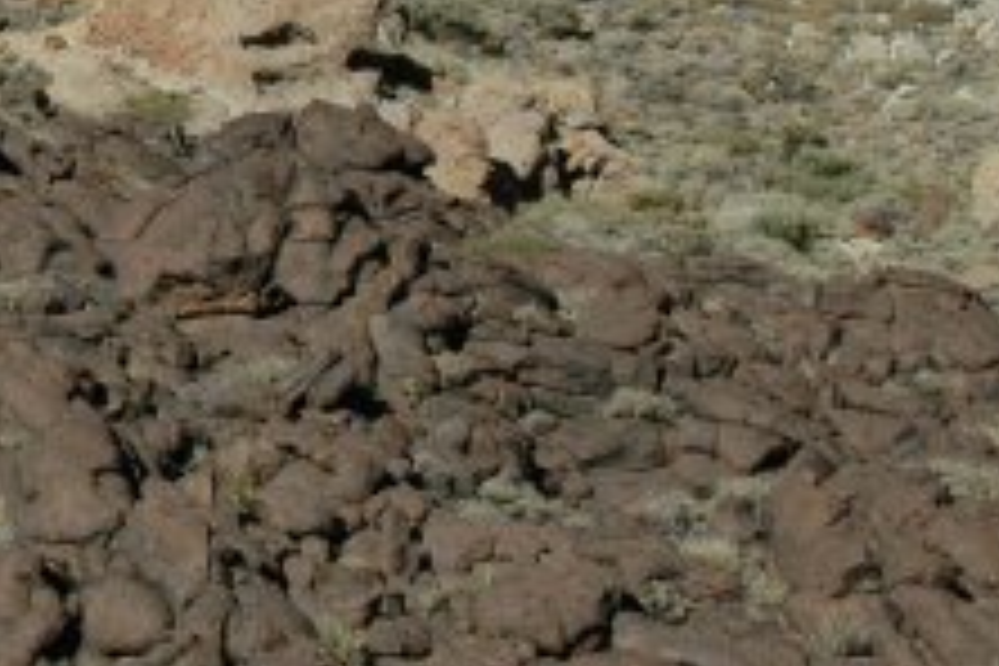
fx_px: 3246
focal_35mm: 117
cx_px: -405
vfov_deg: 11.2
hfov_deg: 16.3
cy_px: -338
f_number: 10
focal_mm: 24
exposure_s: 1/400
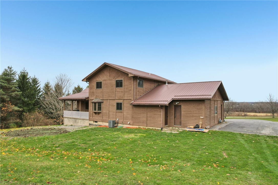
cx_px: 139
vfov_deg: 57.2
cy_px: 92
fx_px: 170
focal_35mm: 22
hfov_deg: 78.6
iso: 100
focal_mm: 8.4
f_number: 2.8
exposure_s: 1/1600
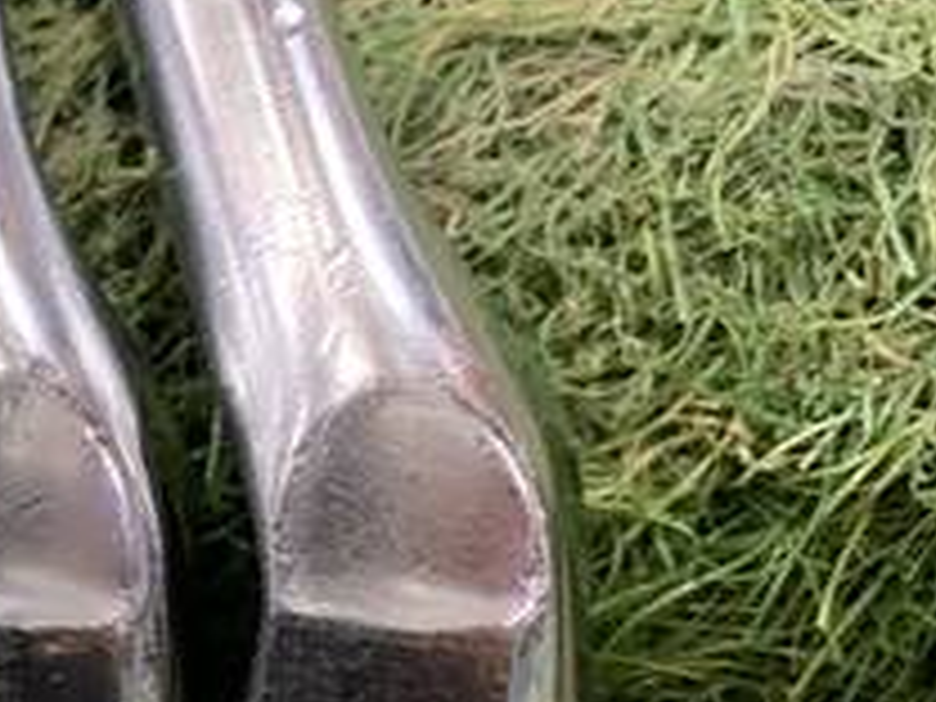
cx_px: -500
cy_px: 657
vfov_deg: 18.1
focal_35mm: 80
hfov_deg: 20.6
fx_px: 2163
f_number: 1.8
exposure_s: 1/60
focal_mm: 4.25
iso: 400
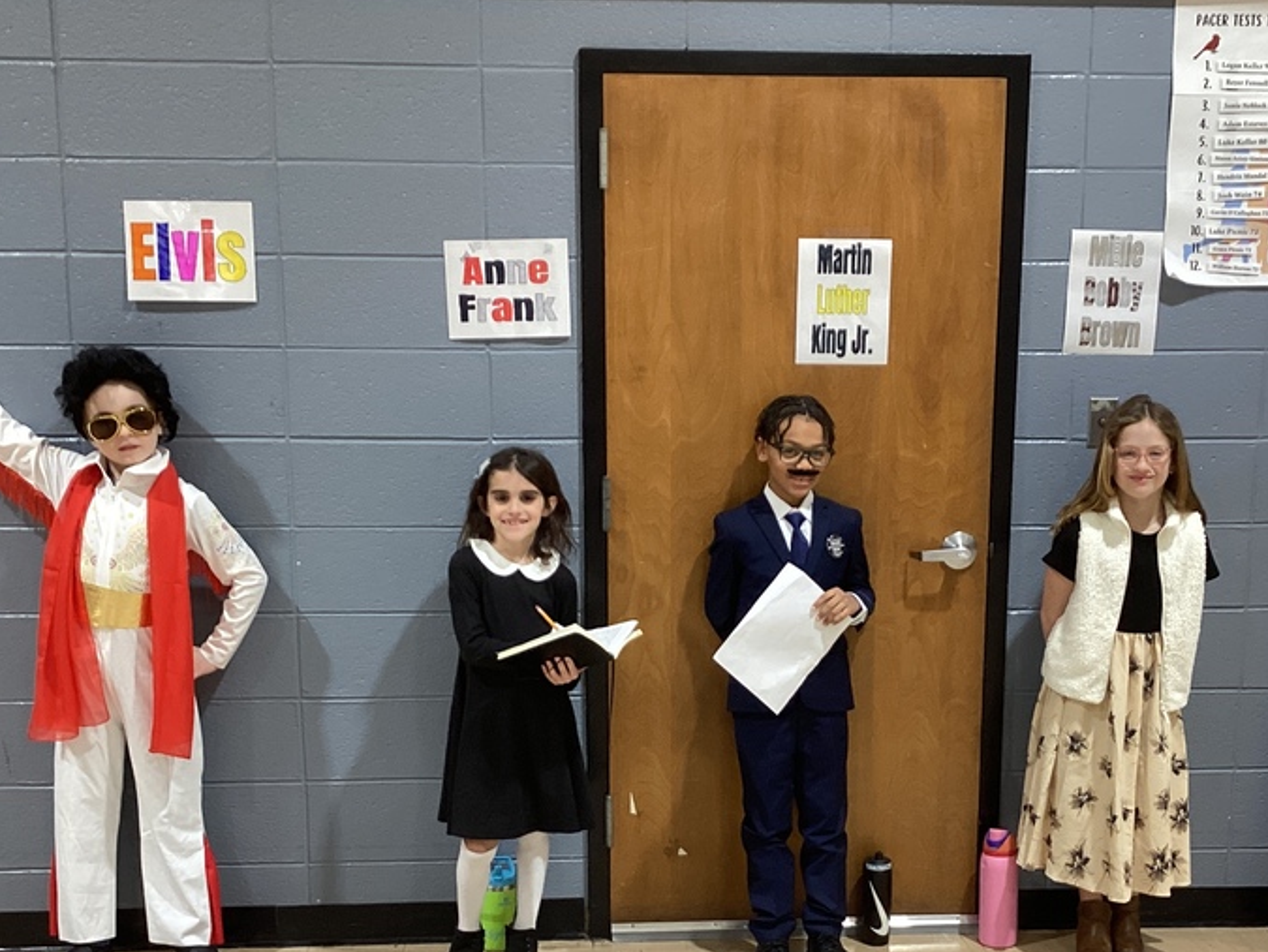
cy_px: 689
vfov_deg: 30.5
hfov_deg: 40.4
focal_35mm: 47
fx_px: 1723
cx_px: 689
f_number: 2.4
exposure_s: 1/60
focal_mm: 3.3
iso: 125
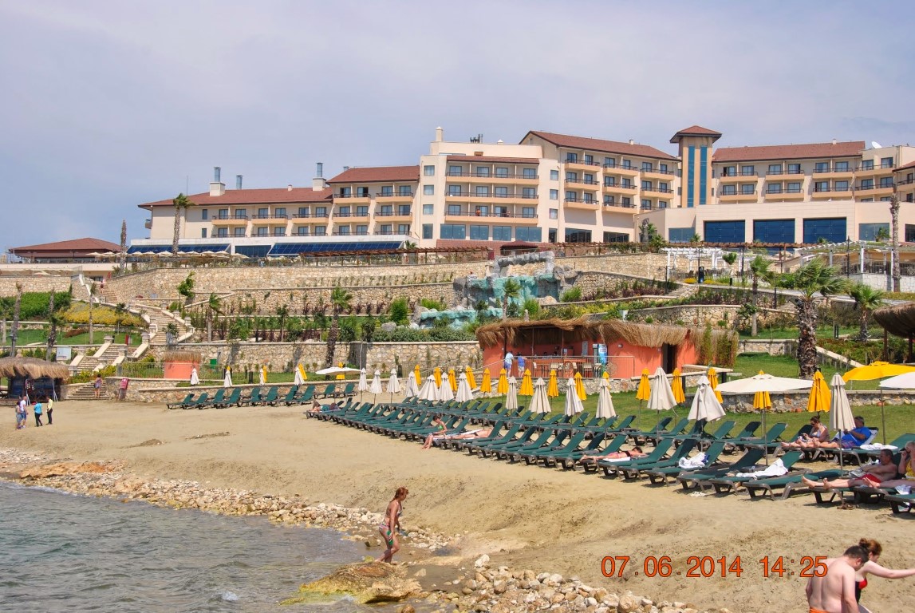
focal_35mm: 52
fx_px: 1336
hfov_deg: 37.8
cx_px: 458
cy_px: 306
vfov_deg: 25.8
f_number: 9
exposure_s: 1/320
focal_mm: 35
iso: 100
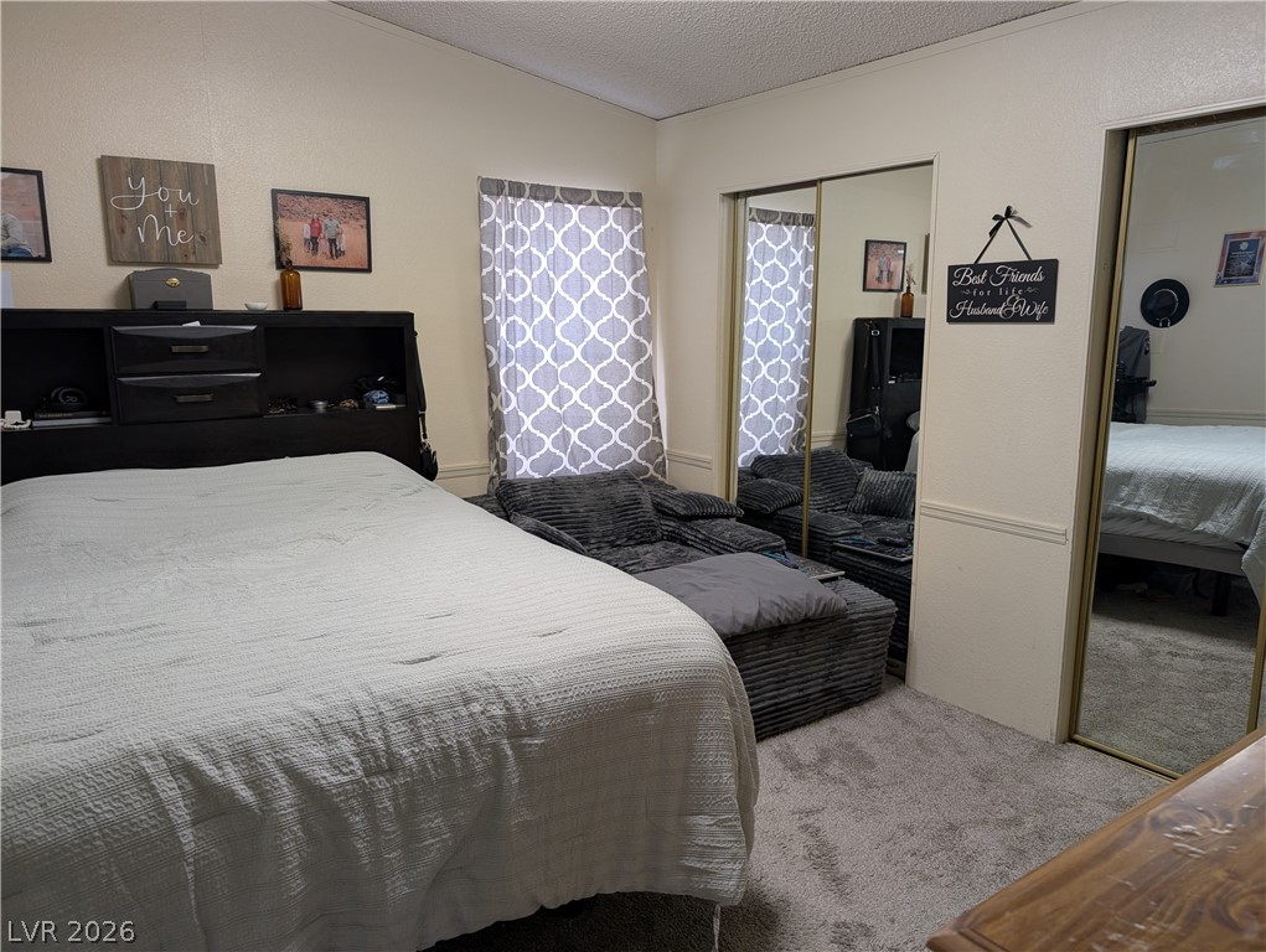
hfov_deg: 71.5
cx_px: 633
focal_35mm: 24
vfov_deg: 56.9
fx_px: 879
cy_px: 476
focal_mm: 6.9
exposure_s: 1/24
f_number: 1.68
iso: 70
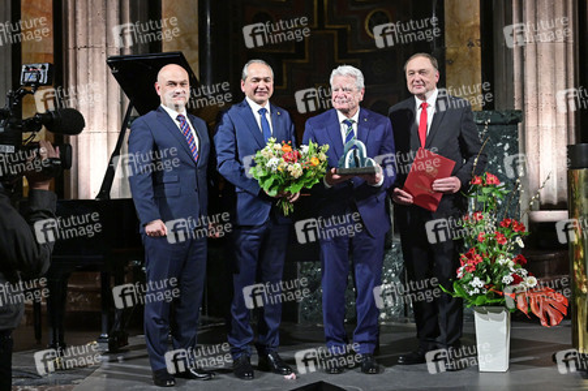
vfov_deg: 26.4
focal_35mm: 51
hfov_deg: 38.9
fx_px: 832
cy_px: 196
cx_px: 294
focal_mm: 51
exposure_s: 1/200
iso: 4000
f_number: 6.3
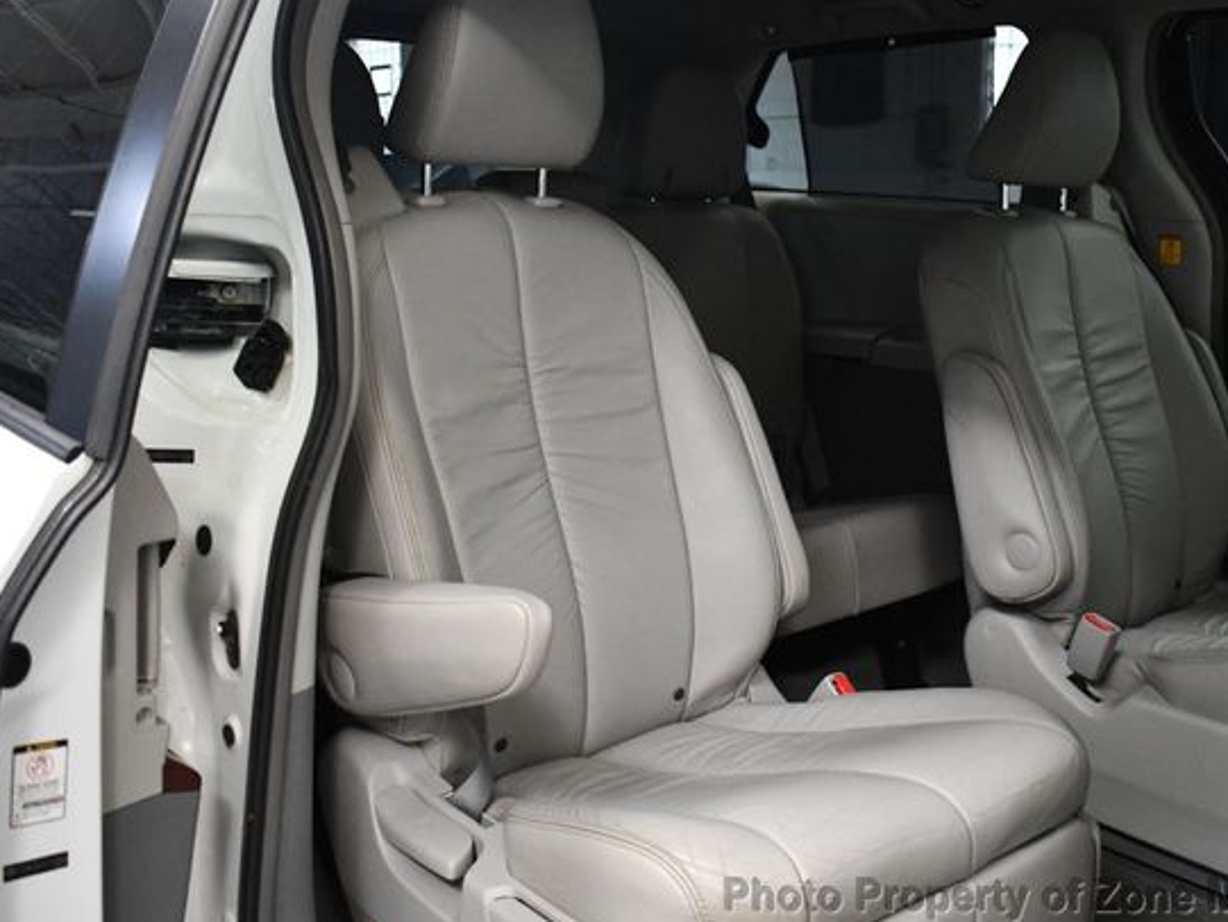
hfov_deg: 45.7
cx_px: 697
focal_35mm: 41
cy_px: 454
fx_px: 1455
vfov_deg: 35.1
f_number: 3.5
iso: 2500
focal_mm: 18
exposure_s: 1/125
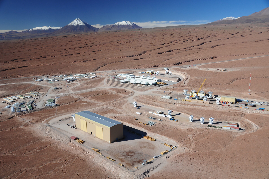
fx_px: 224
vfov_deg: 43.5
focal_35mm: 30
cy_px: 90
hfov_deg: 62.0
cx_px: 134
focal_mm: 20
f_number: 5.6
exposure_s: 1/400
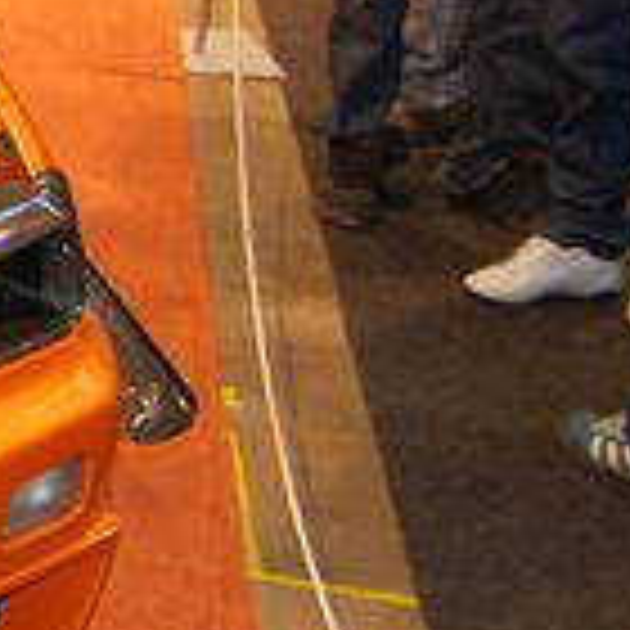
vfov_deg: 16.4
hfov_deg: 13.3
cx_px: -783
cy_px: 108
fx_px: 2162
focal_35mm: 105
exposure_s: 1/60
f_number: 3.5
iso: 400
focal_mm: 18
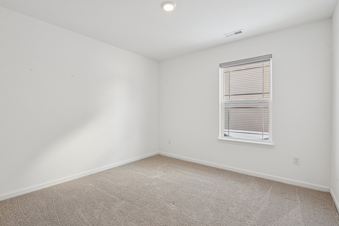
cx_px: 170
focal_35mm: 16
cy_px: 113
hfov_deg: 96.7
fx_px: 151
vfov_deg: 73.7
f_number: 8
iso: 100
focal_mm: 16
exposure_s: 1/25
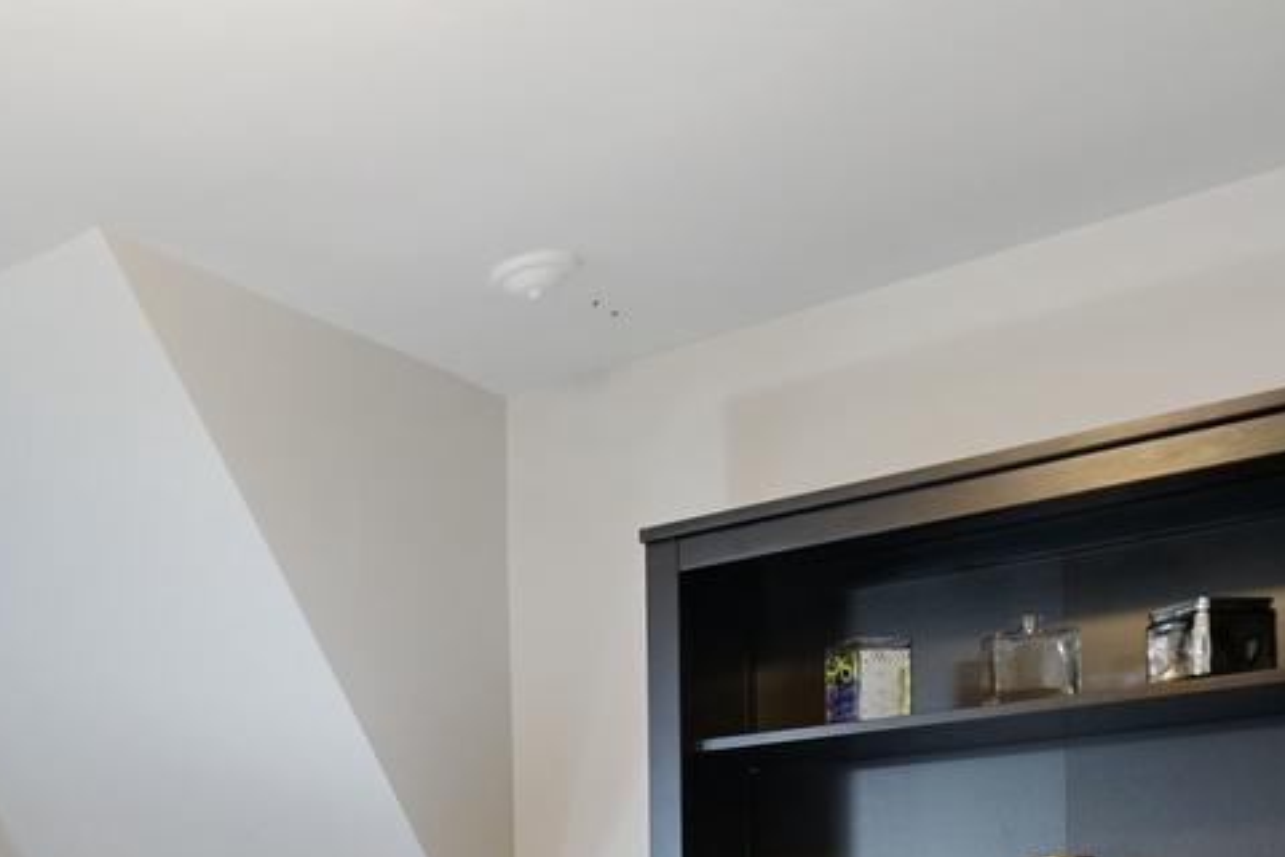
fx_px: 1713
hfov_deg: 33.6
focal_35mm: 48
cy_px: 1016
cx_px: -246
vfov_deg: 25.4
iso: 1250
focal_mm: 16
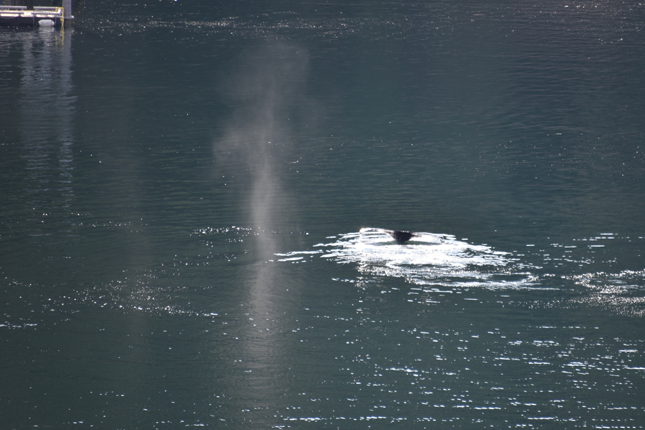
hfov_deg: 5.3
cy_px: 236
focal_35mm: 391
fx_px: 7006
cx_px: 408
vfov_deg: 3.5
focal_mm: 300
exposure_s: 1/640
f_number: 5.6
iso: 320
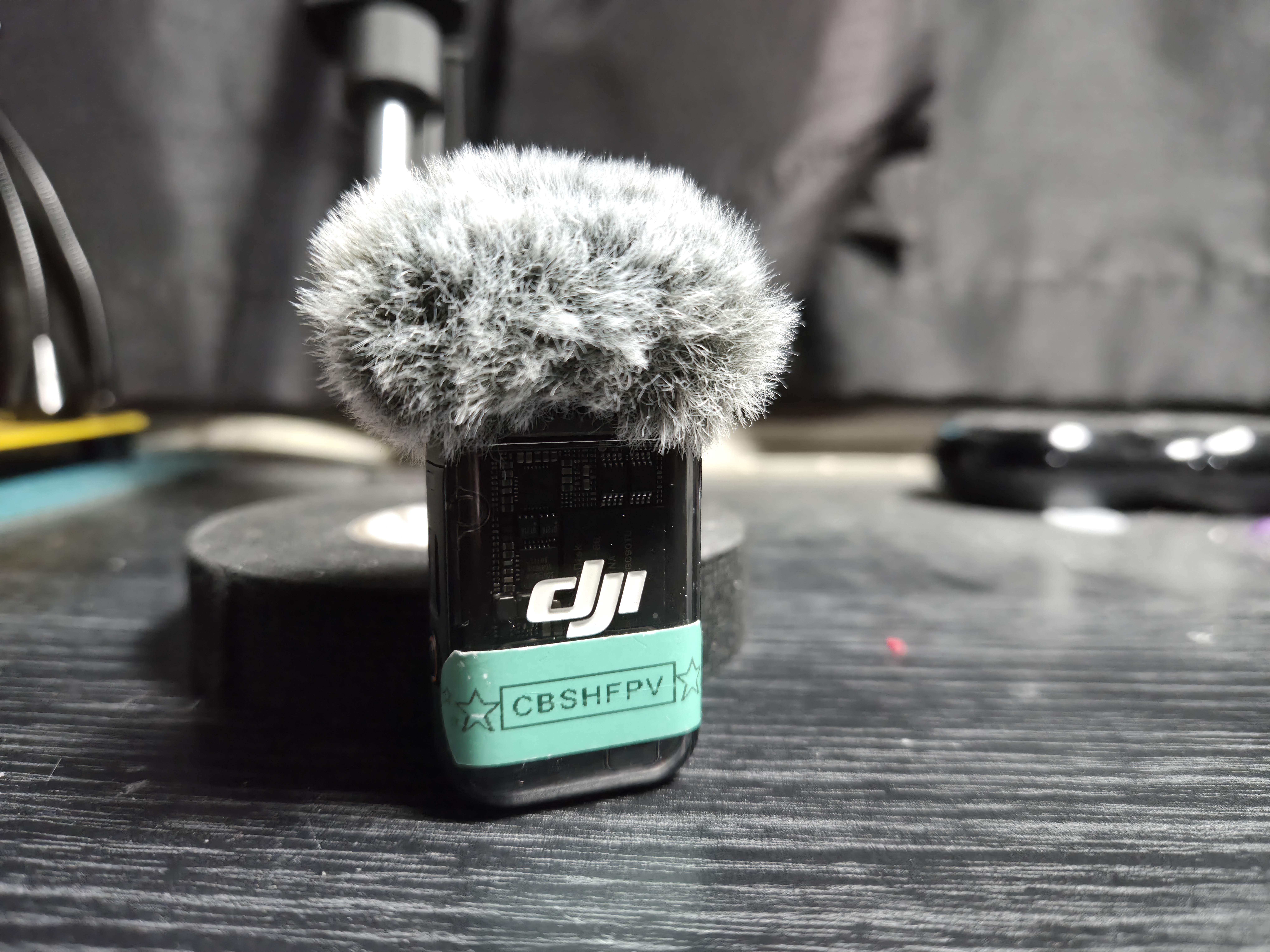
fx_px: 844
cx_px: 635
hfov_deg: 73.9
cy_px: 476
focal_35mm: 23
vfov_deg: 58.9
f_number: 1.8
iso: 500
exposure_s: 1/50
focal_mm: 5.4
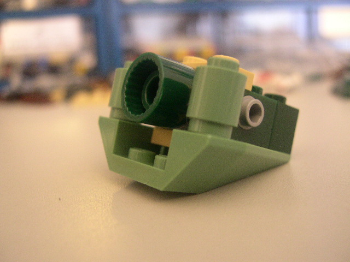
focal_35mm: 38
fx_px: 384
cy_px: 131
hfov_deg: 49.0
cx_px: 175
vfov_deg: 37.7
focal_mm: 8
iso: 400
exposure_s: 1/2
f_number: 2.8
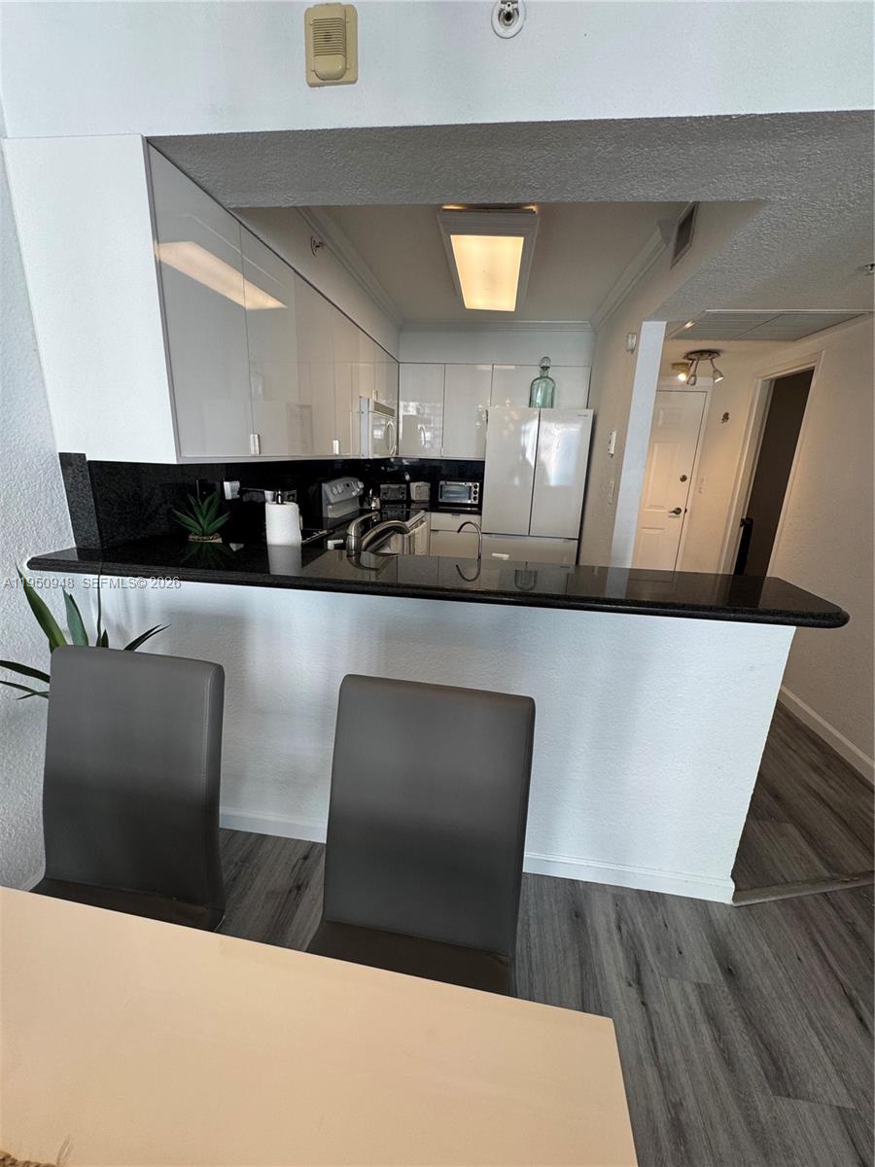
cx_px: 438
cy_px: 584
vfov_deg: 102.1
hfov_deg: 85.7
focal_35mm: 14
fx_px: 472
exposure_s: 1/120
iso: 100
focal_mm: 2.22
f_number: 2.2
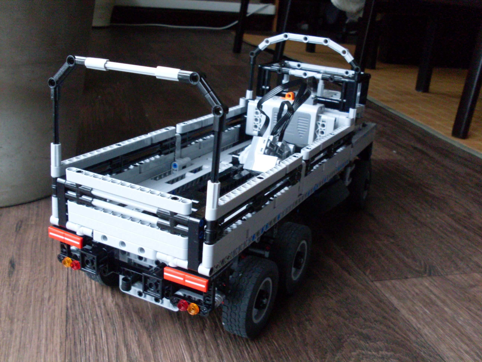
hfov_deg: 49.0
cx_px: 241
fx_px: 529
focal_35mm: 38
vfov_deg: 37.7
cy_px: 181
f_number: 2.8
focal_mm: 6.3
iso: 200
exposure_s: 1/8
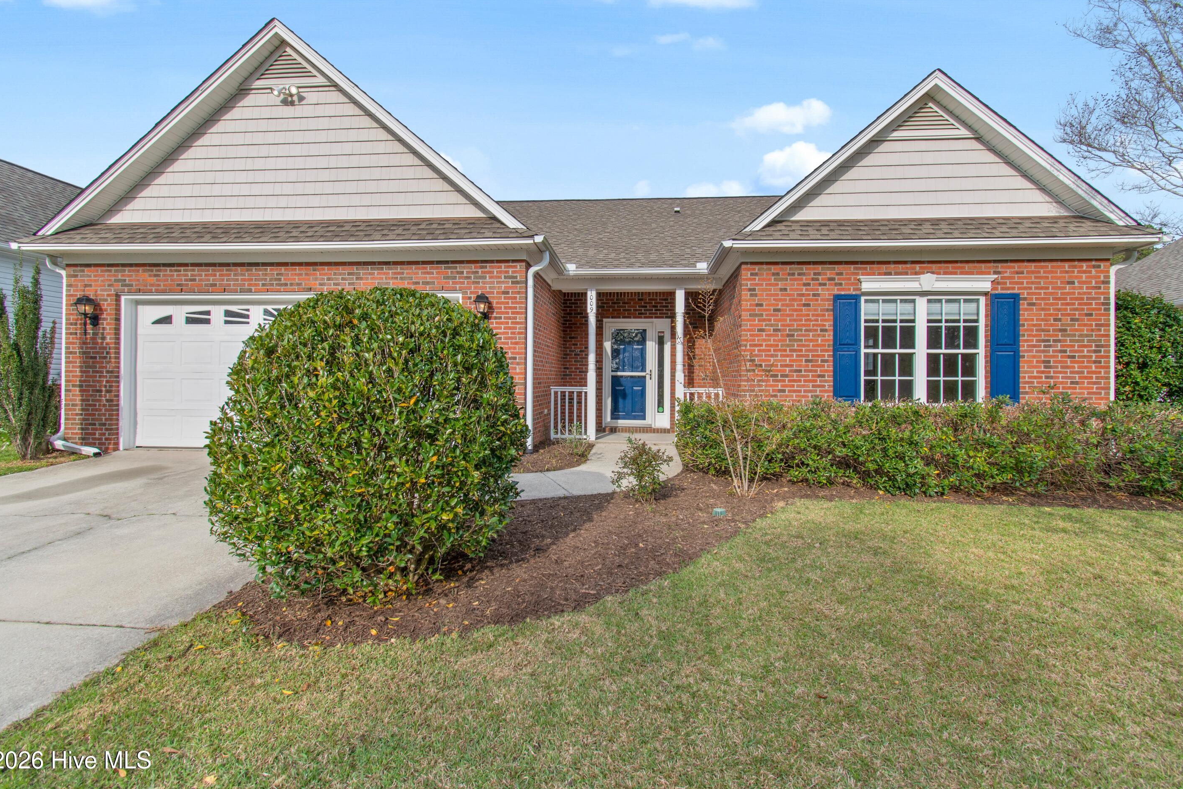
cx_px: 603
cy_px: 378
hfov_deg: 96.7
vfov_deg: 73.7
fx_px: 526
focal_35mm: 16
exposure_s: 1/200
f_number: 7.1
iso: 100
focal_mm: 10
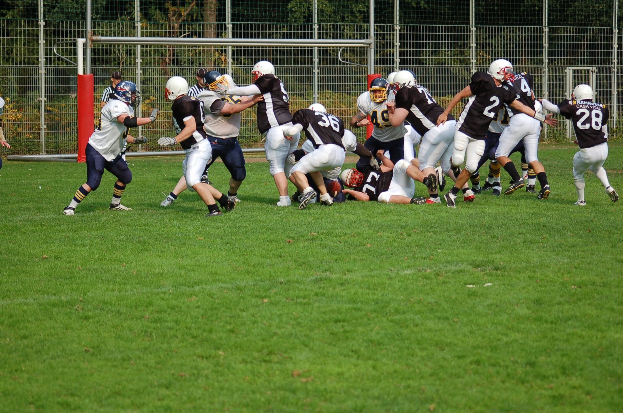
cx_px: 312
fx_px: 2125
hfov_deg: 16.7
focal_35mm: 123
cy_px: 206
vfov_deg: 11.1
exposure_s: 1/1000
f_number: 4
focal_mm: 82
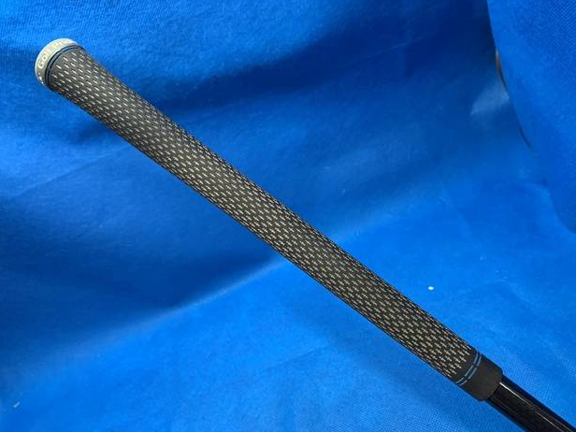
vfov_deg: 51.4
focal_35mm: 27
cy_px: 219
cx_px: 293
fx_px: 449
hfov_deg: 65.3
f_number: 1.8
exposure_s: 1/60
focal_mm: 4.25
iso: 125
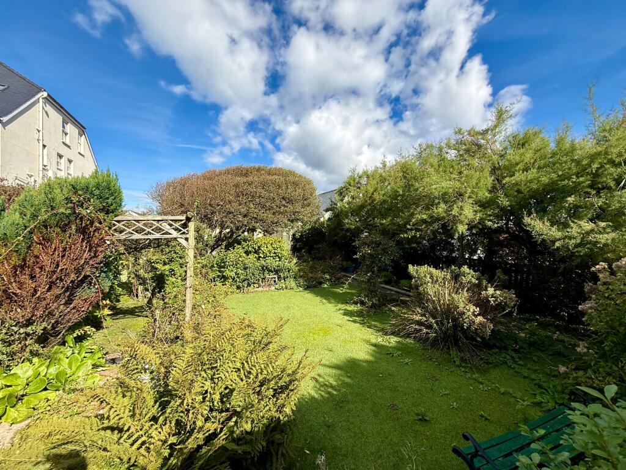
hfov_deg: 102.1
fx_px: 253
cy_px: 235
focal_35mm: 14
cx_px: 313
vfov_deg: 85.7
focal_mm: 2.22
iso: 50
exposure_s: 1/1087
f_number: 2.2
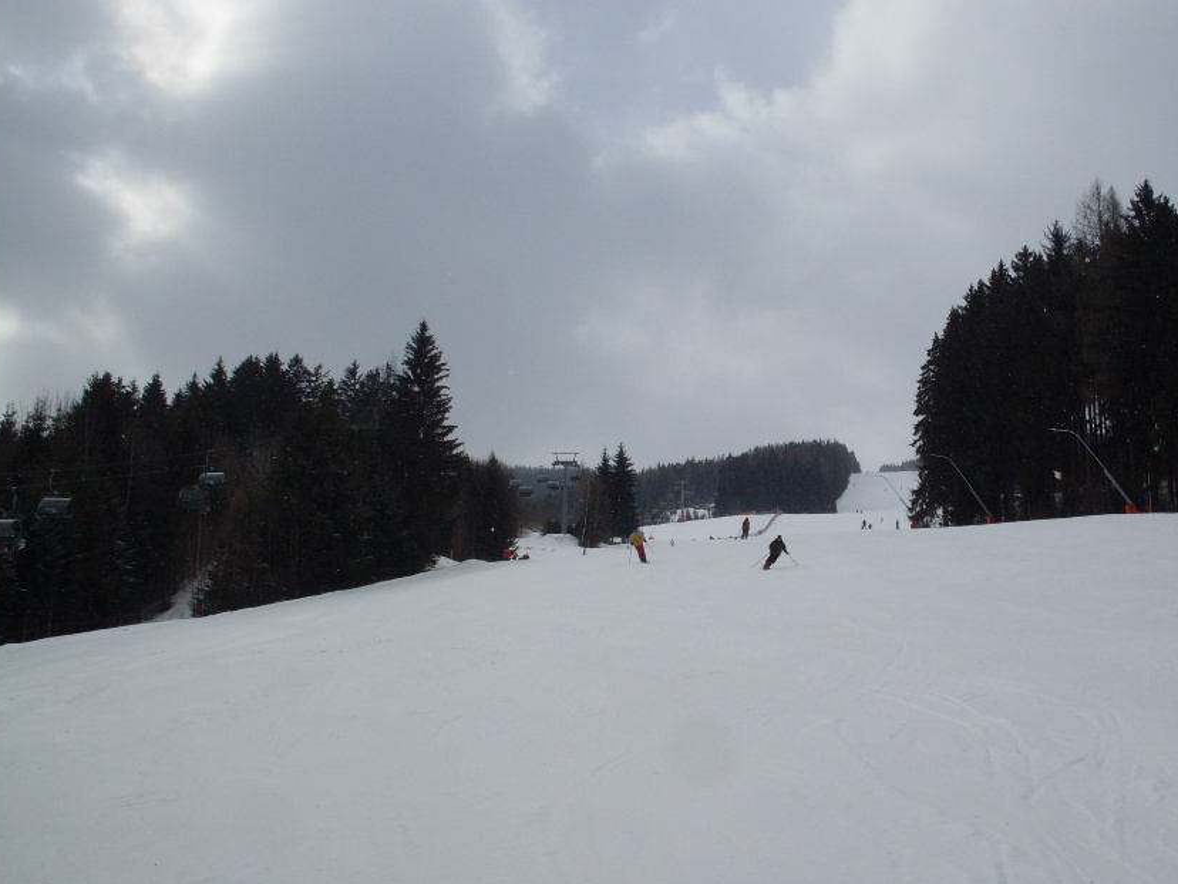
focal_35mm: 47
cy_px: 535
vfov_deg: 30.8
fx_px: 1599
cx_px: 713
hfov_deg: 40.2
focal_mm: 6.3
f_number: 8.4
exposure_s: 1/500
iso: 80
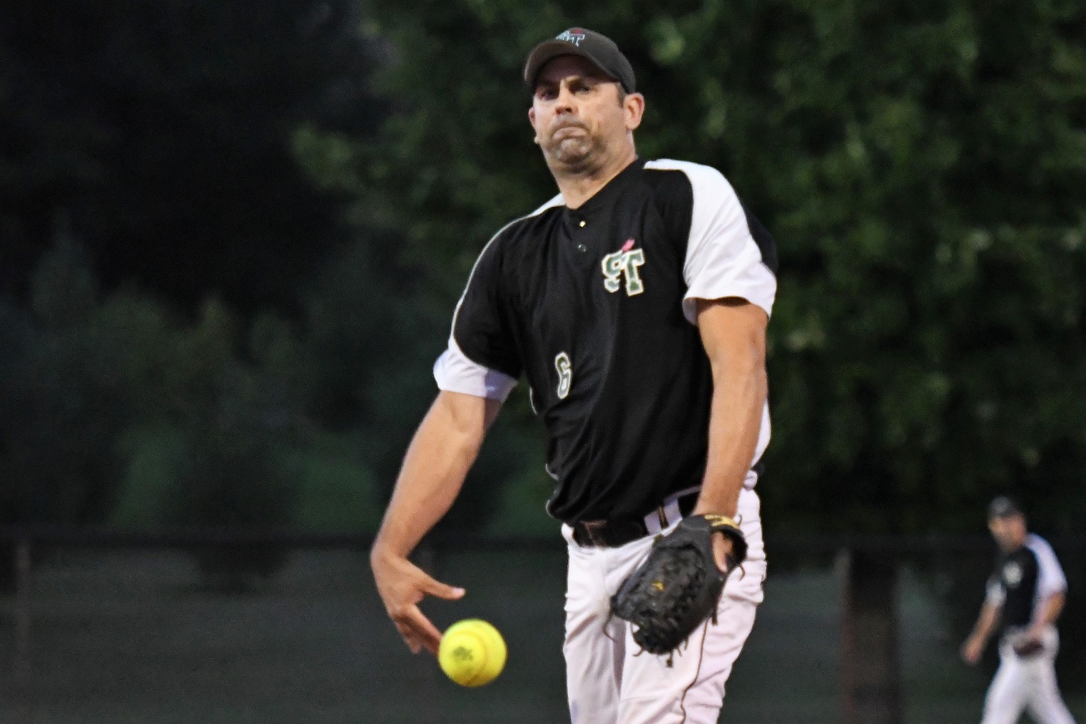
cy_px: 362
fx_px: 6109
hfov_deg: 10.2
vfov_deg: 6.8
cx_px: 543
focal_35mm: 202
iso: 5000
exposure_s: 1/1000
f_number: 2.8
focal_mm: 135
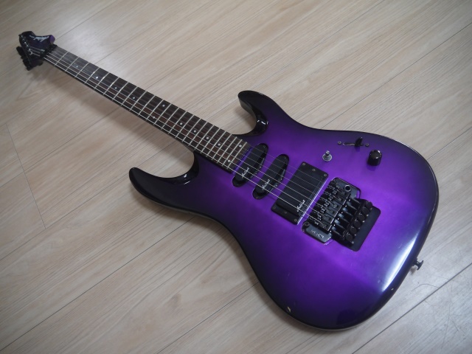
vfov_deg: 49.7
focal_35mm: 28
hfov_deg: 63.4
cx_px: 236
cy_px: 177
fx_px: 382
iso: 400
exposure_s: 1/60
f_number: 3.5
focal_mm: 14
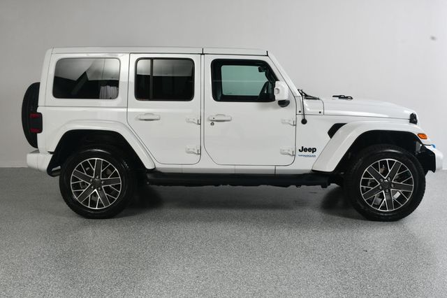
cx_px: 224
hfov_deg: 48.5
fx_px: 496
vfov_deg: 33.4
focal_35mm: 40
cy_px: 149
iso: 100
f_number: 13
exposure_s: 1/160
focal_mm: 27
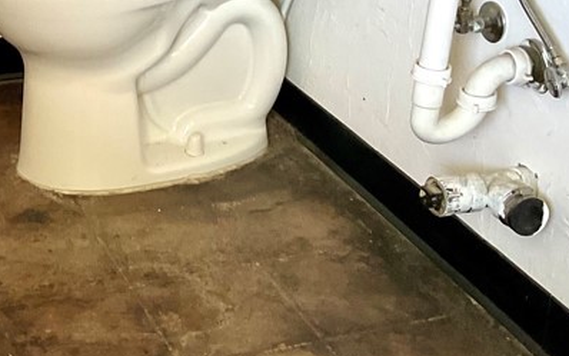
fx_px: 1225
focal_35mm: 79
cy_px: -24
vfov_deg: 16.1
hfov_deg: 25.2
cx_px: 40
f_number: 1.8
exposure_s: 1/60
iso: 64
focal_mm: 3
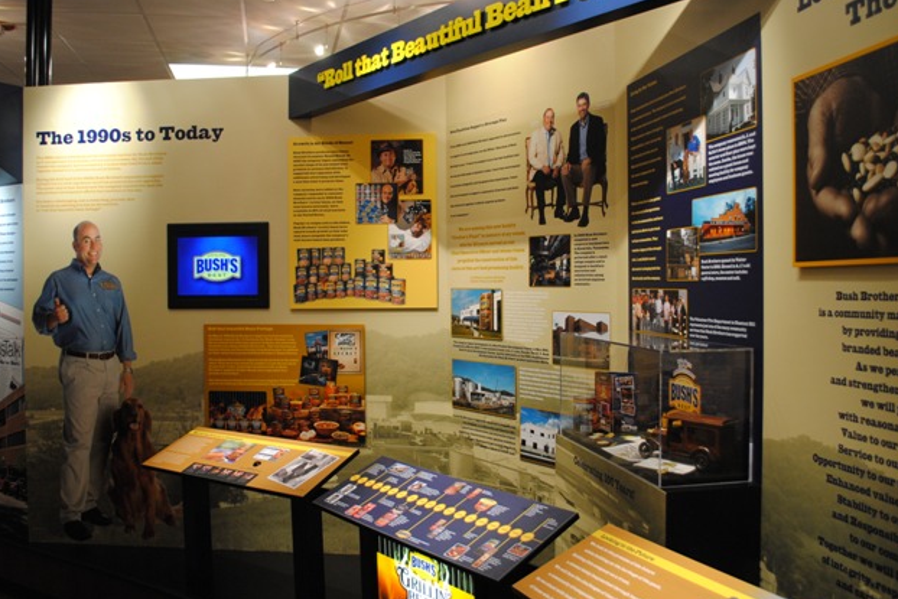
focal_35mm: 34
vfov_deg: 38.9
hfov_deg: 55.8
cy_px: 302
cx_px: 455
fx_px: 848
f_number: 3.8
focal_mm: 22
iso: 500
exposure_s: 1/60
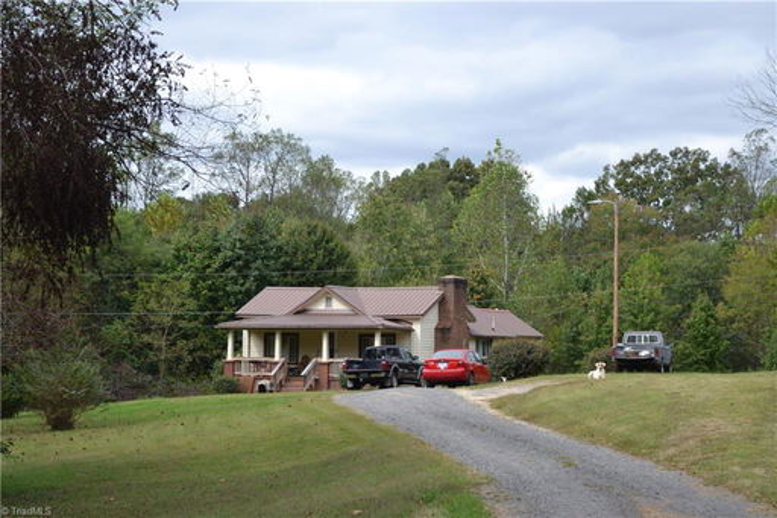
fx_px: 1780
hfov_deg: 24.6
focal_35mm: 82
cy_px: 259
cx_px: 388
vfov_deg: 16.5
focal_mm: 55
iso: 100
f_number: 6.3
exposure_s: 1/160
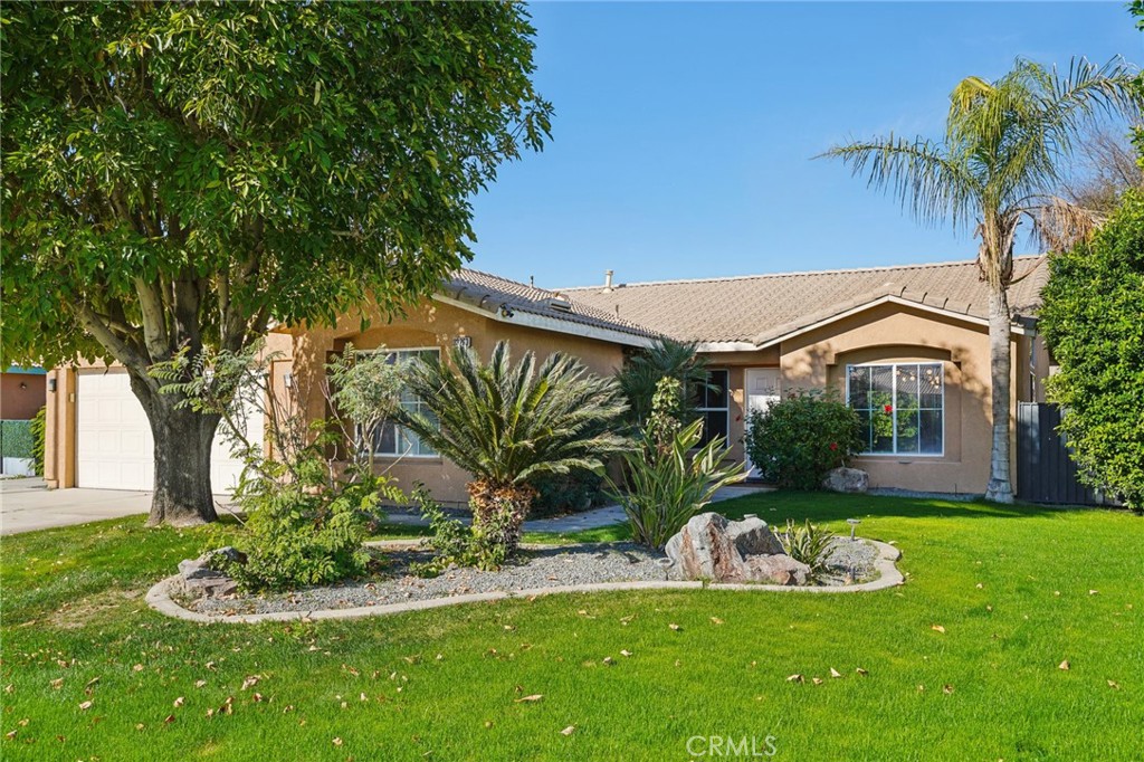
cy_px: 381
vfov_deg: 43.6
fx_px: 953
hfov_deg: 61.9
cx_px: 572
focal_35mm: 30
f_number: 8
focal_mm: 30
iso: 100
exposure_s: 1/200
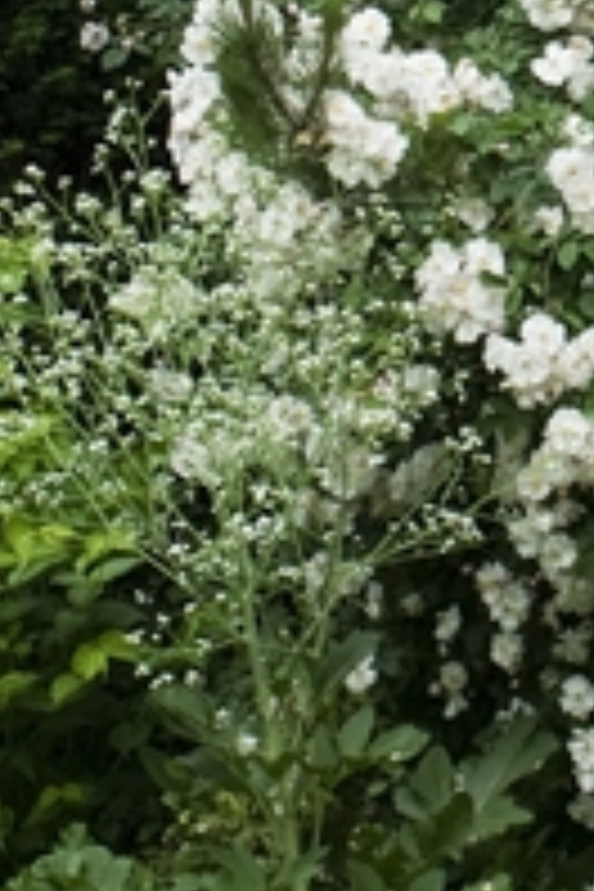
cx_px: 1022
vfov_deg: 12.1
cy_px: 58
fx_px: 4181
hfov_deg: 7.9
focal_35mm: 169
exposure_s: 1/100
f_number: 10
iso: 200
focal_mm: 29
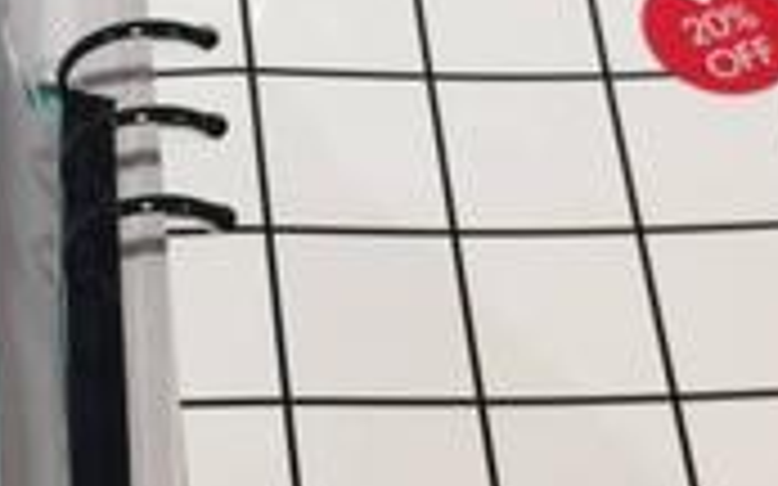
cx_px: 157
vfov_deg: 10.1
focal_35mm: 128
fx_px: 2713
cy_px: -63
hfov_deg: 16.2
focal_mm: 4.15
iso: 25
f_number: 2.2
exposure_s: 1/116
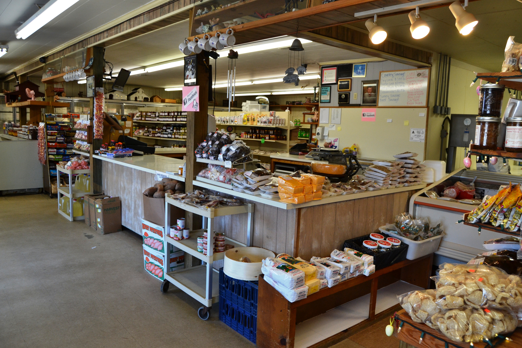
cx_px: 261
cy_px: 174
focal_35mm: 27
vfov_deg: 47.9
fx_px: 391
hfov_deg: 67.4
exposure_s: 1/100
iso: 400
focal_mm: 18
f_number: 5
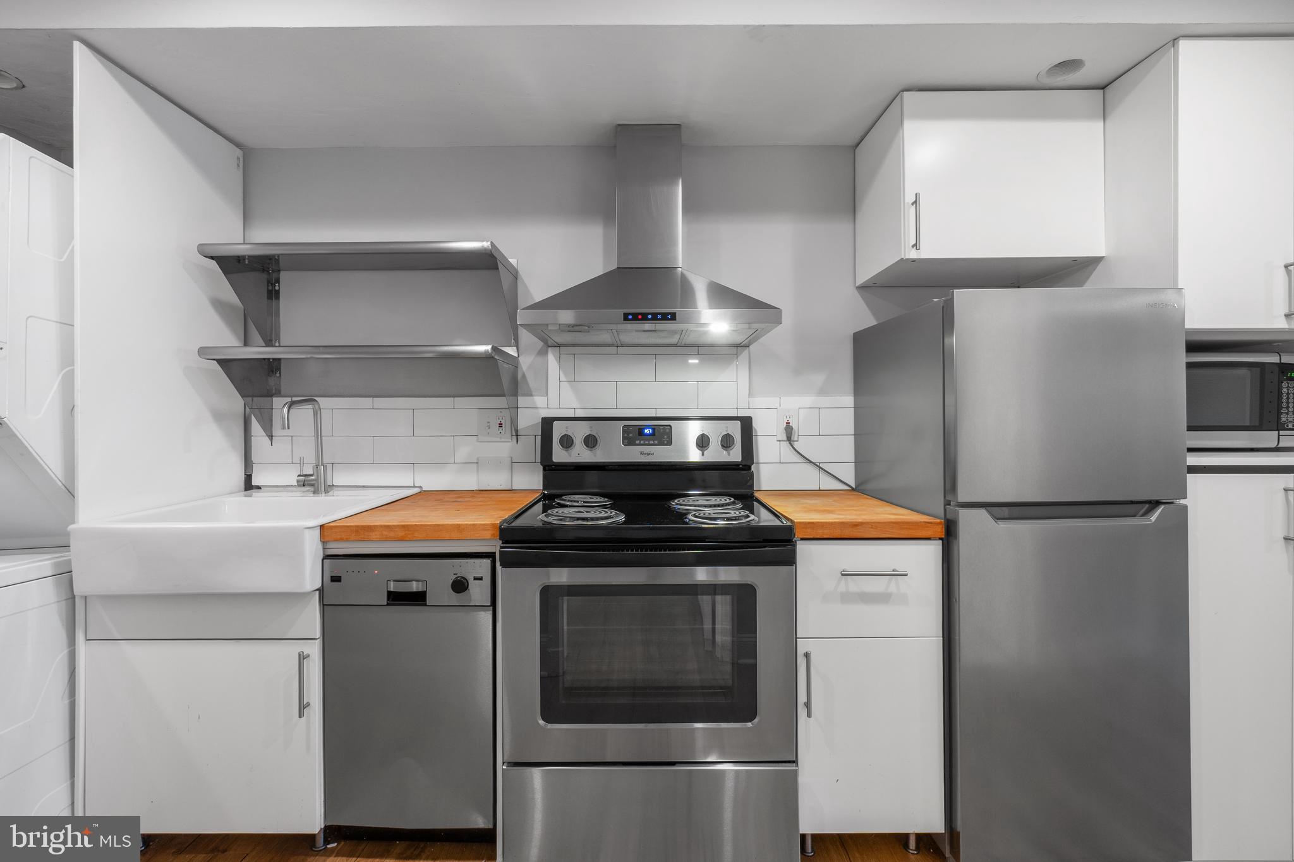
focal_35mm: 15
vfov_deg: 77.3
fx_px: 539
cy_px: 431
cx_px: 647
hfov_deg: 100.4
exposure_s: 2
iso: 100
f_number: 9
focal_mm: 10
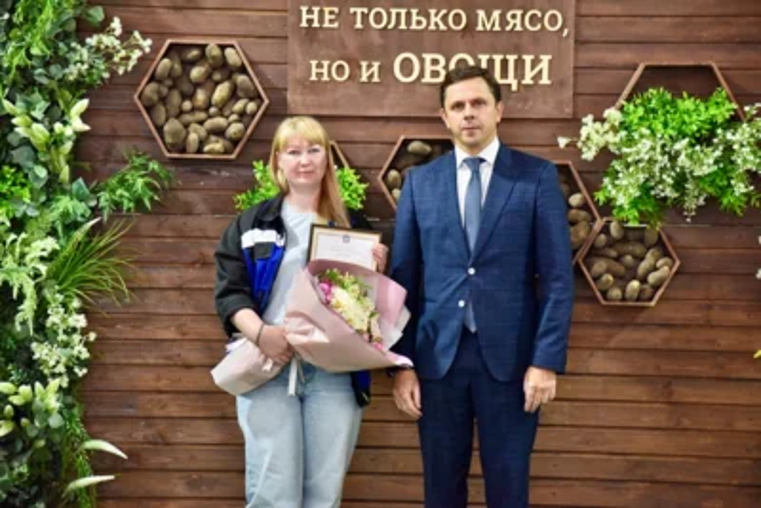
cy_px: 254
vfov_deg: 10.2
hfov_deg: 15.2
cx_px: 380
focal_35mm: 135
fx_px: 2855
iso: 3200
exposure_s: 1/400
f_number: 5.6
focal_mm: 135
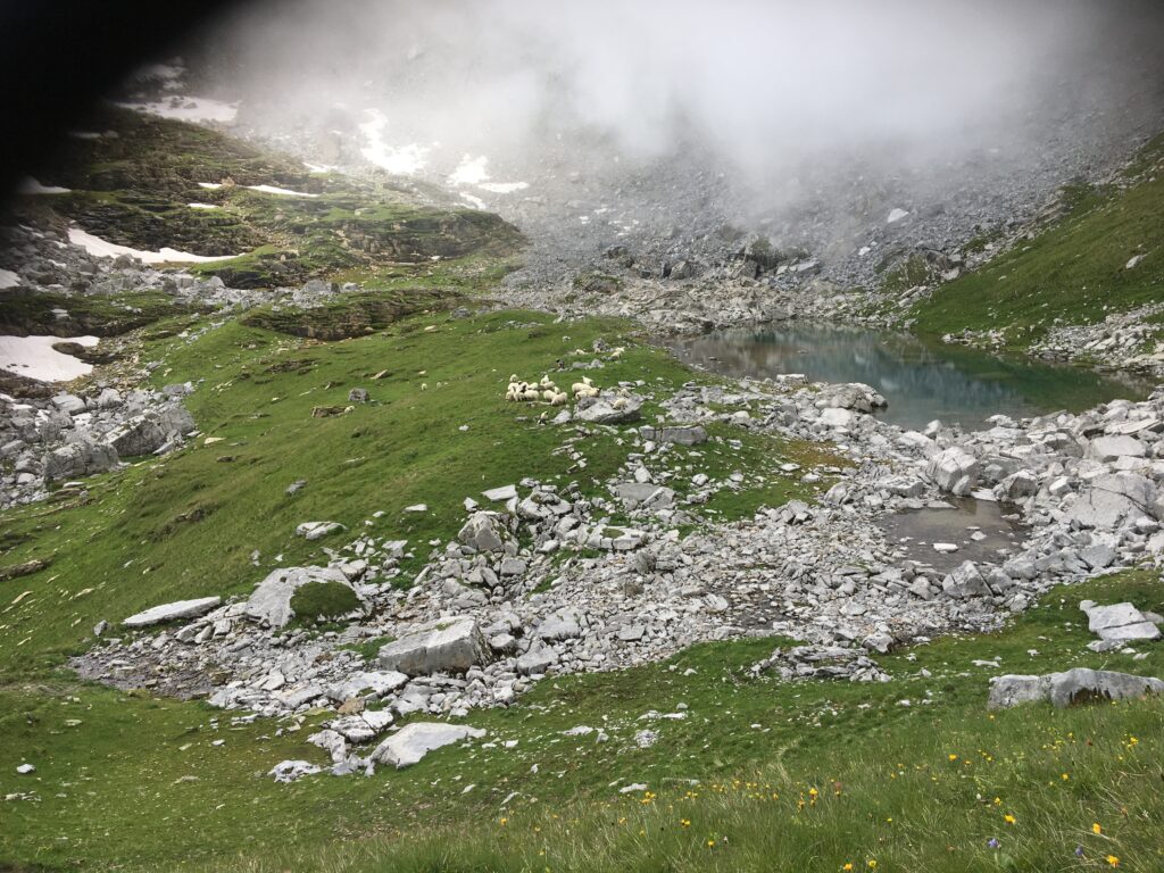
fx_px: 975
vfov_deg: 48.2
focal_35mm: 29
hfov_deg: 61.7
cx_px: 582
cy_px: 436
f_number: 2.2
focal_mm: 4.15
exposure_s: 1/746
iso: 25
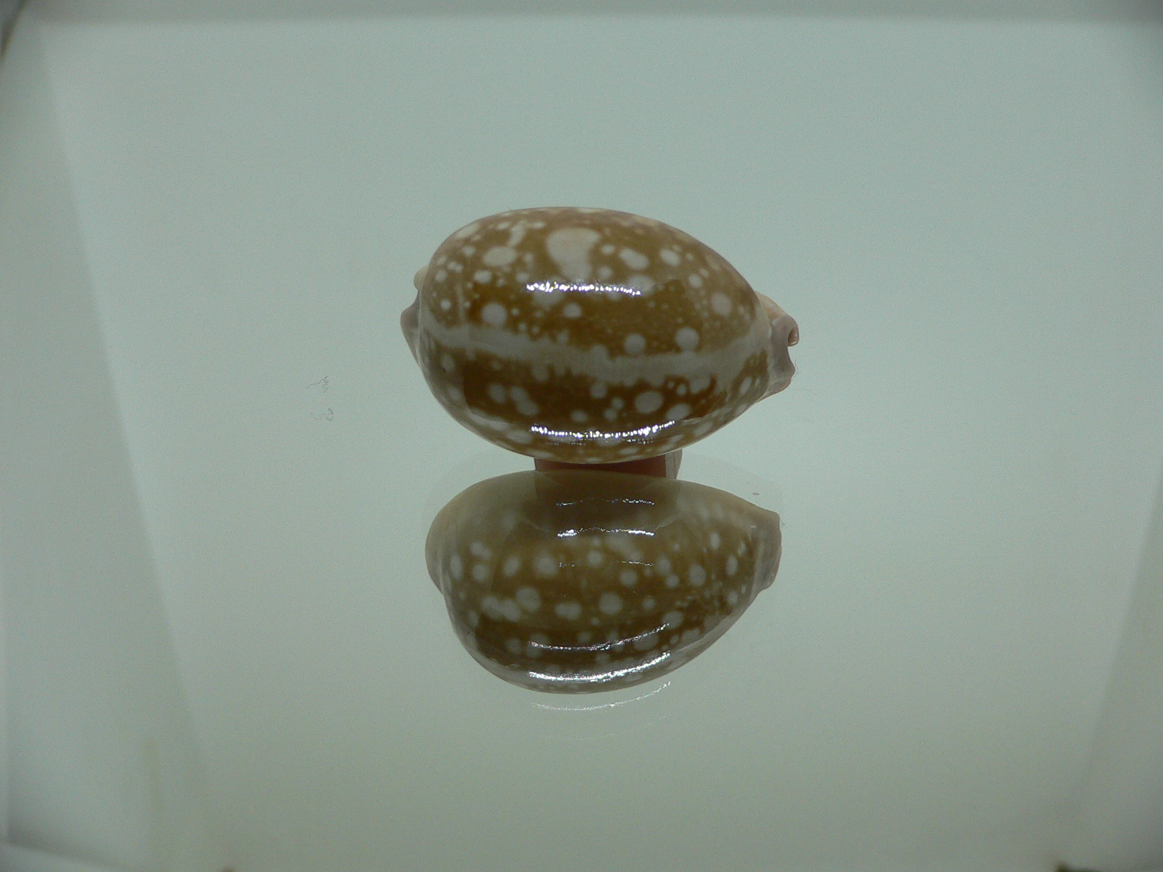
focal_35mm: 35
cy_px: 436
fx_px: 1176
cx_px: 582
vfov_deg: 40.7
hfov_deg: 52.6
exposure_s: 1/60
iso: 100
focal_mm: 4.6
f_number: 2.8
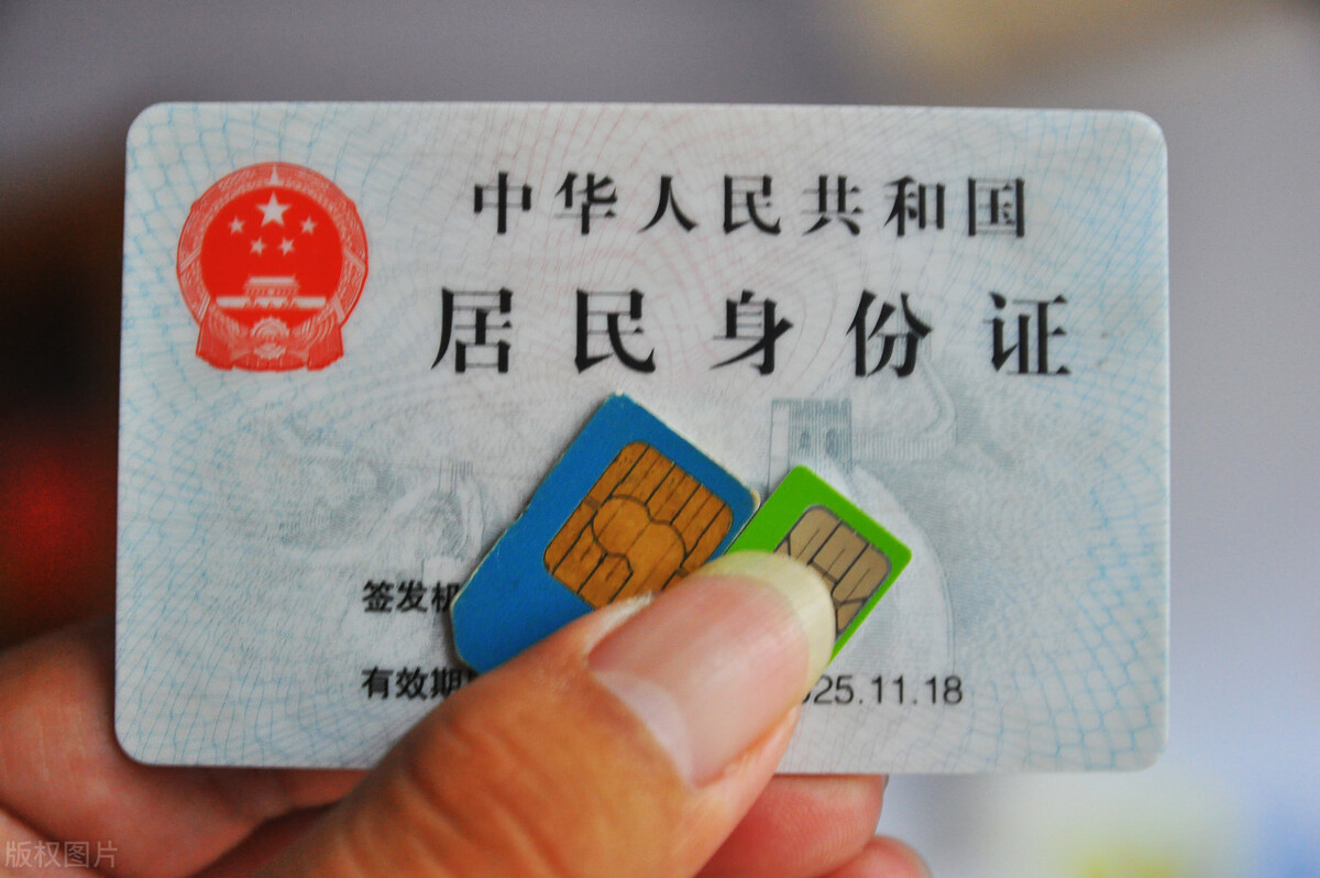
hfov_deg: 27.0
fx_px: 2748
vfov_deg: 18.2
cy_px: 439
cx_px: 660
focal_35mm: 75
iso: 800
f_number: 2.8
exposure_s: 1/25
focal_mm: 50
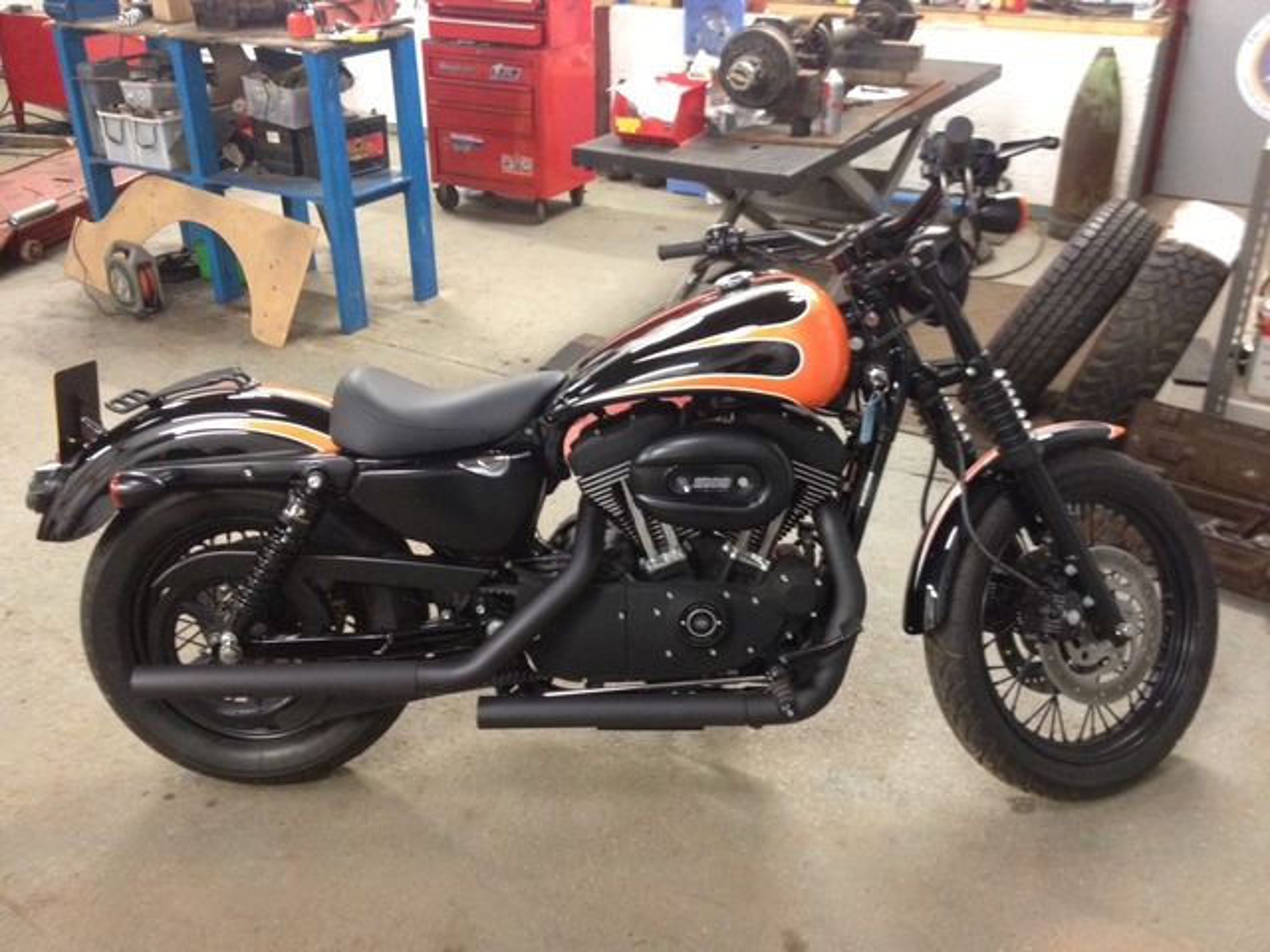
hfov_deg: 52.6
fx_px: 1284
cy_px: 476
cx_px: 635
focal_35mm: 35
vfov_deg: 40.7
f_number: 2.4
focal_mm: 4.28
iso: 400
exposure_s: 1/17
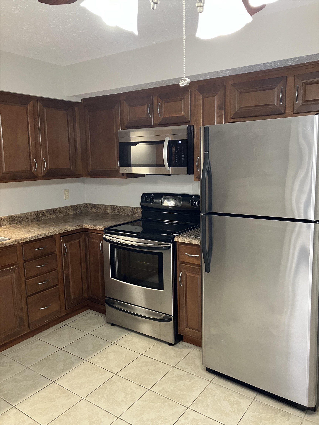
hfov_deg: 49.7
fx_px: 344
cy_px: 212
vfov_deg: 63.4
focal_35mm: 28
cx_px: 160
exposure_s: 1/60
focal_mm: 3.99
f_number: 1.8
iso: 160
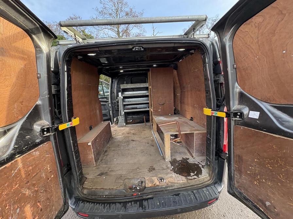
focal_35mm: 14
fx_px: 119
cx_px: 146
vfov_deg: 85.7
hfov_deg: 102.1
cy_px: 110
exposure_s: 1/134
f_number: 2.2
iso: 125
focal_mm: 2.22
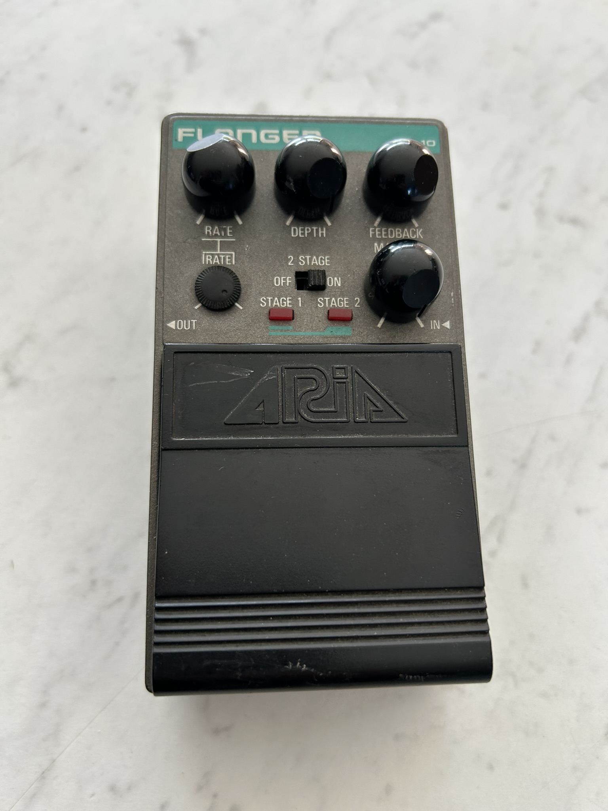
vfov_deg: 67.3
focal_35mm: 26
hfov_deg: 53.1
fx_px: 609
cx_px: 304
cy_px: 406
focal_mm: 5.7
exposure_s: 1/121
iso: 100
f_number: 1.5
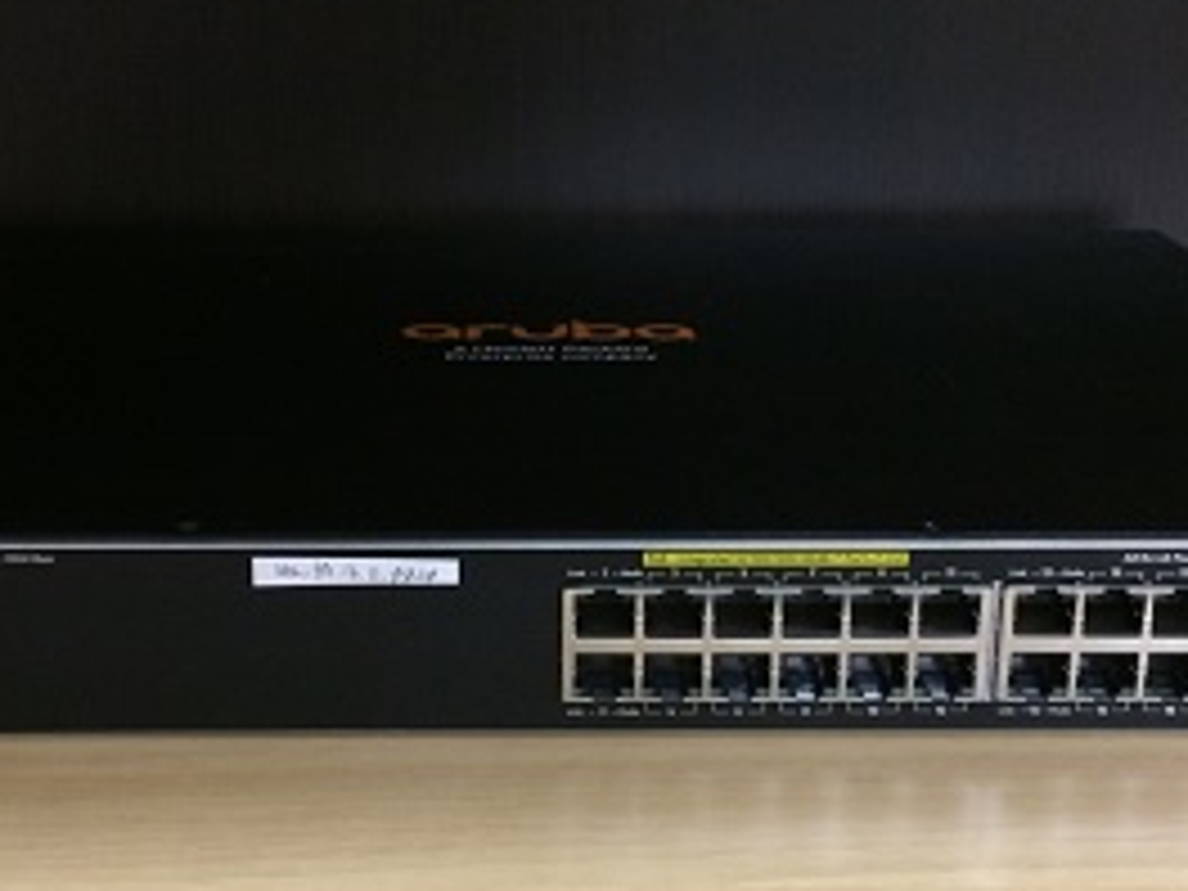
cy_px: 488
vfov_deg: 26.5
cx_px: 567
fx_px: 1888
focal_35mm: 55
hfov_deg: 34.9
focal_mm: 4.15
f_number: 2.2
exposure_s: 1/20
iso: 320
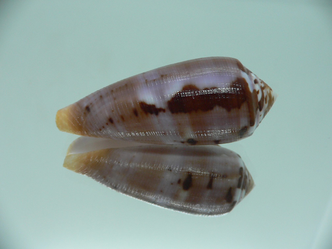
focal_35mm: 35
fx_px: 336
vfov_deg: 40.7
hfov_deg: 52.6
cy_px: 124
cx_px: 166
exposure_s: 1/60
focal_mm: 4.6
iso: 100
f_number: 2.8
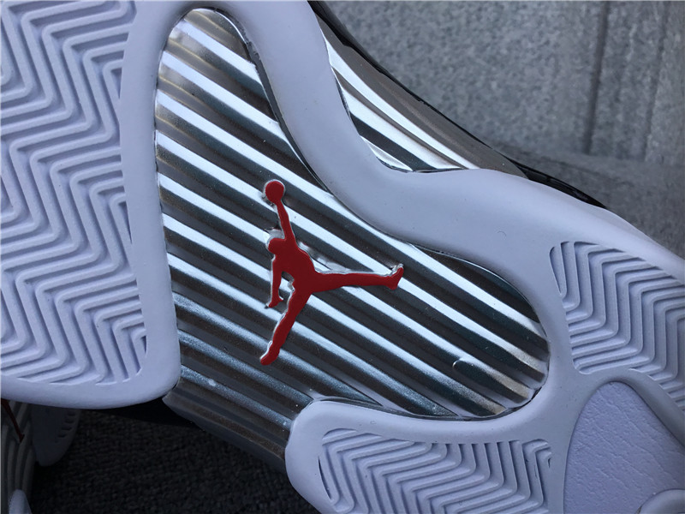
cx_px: 342
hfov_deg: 58.4
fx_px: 613
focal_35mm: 31
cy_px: 257
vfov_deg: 45.4
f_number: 2.4
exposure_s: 1/696
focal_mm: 3.3
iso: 25
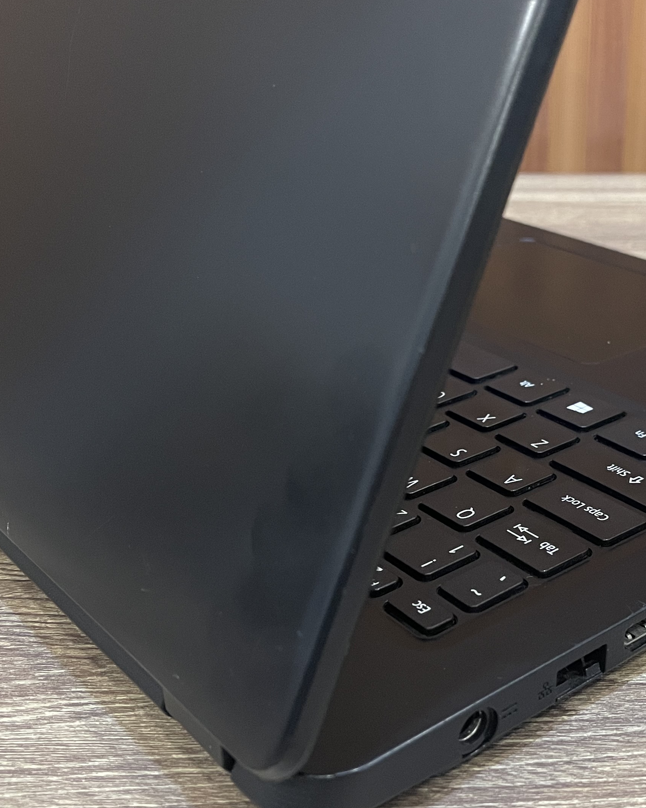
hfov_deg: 30.9
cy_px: 379
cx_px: 489
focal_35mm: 48
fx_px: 1147
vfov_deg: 38.8
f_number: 1.6
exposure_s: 1/50
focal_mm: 4.2
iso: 320
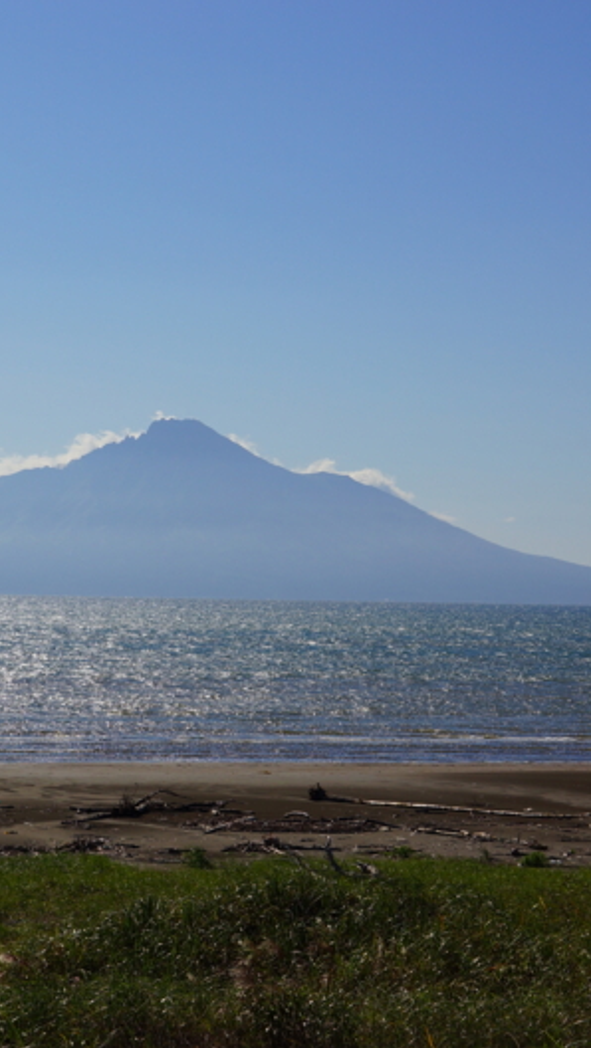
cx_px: 190
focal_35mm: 95
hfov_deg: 12.7
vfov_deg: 22.4
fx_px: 2644
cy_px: 526
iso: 100
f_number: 9
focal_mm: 40
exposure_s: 1/1000
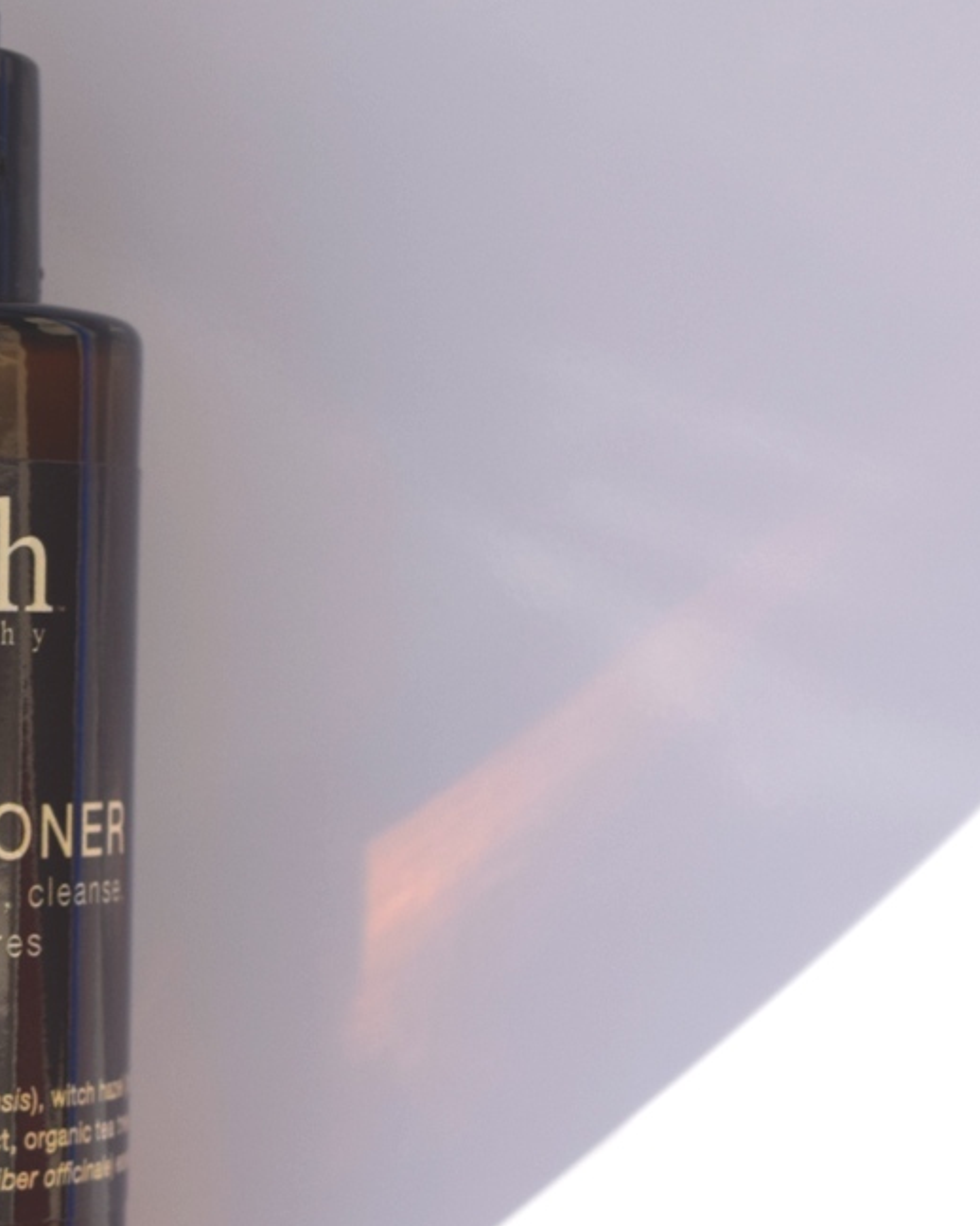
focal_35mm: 121
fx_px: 4400
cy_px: 764
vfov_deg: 15.8
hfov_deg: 12.5
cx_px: -87
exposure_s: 1/400
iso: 200
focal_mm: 31
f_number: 7.1
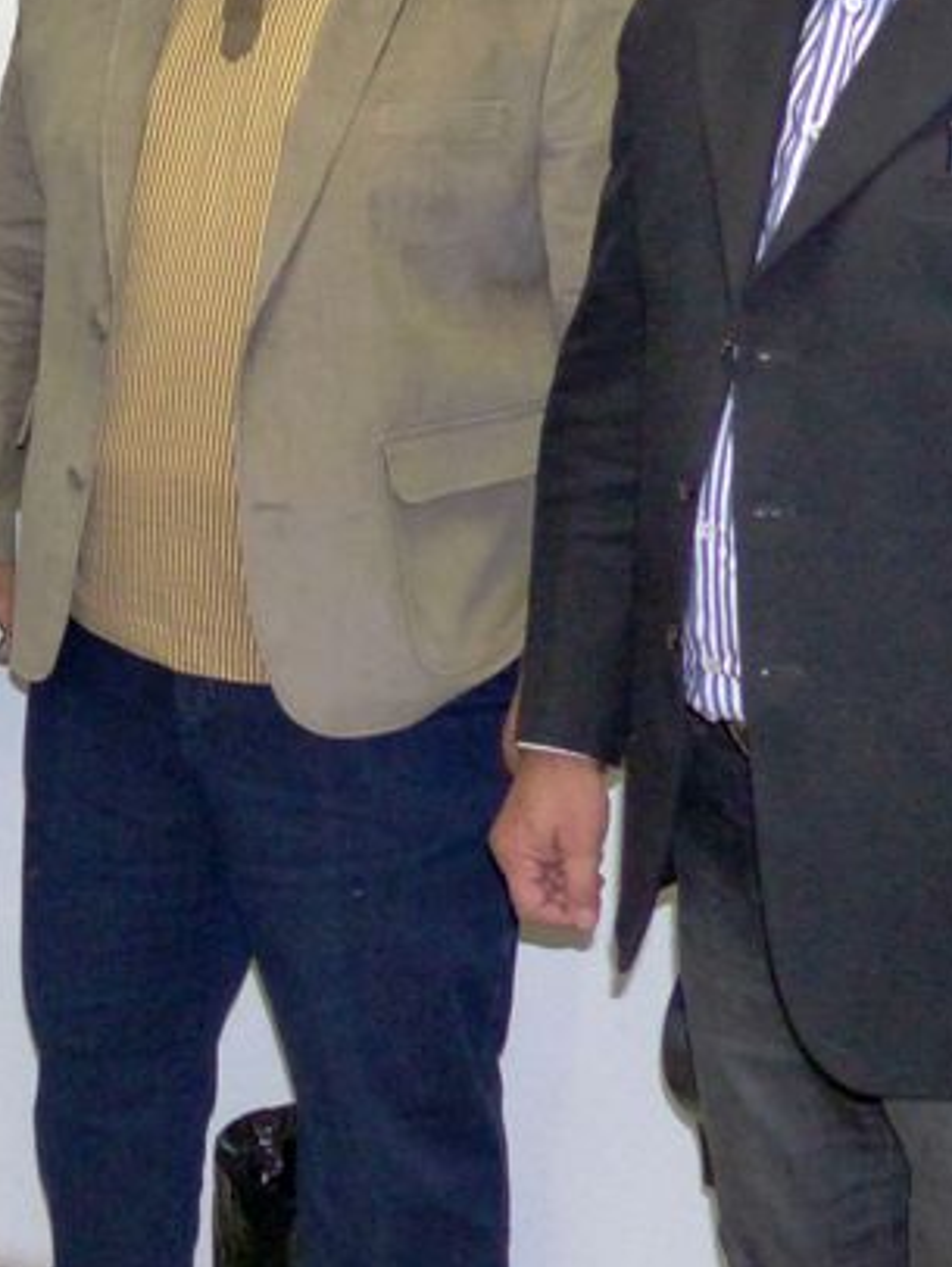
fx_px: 2308
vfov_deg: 29.7
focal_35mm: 63
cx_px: -228
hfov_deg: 21.4
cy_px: 175
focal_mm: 4.5
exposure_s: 1/60
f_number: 2.8
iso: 400
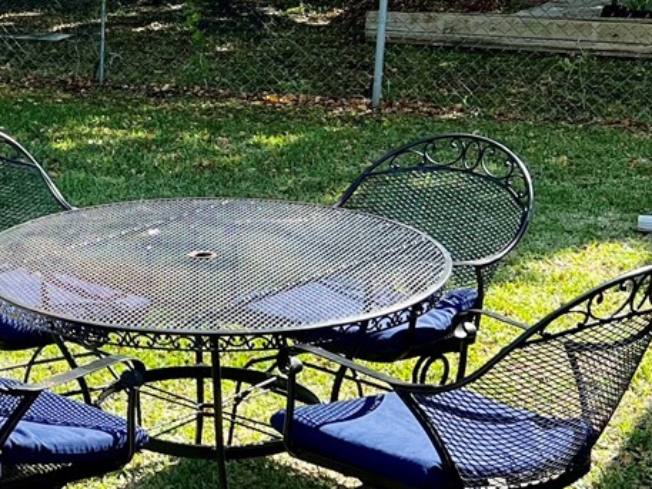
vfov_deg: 16.1
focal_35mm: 91
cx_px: -251
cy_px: 83
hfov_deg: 19.4
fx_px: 1714
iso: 50
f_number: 1.5
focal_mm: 5.7
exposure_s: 1/1468
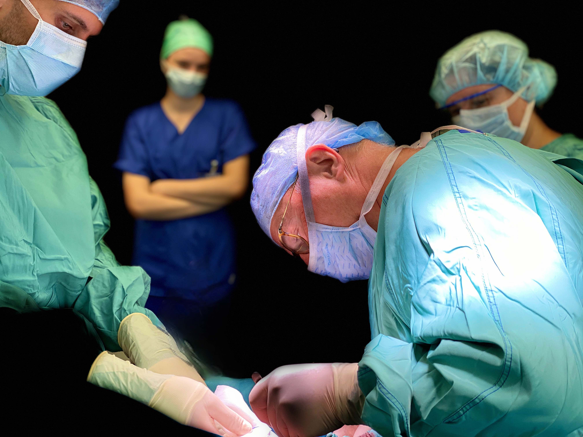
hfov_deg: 36.8
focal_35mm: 52
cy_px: 218
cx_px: 292
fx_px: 876
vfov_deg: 28.0
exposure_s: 1/117
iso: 40
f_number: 2
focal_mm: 6
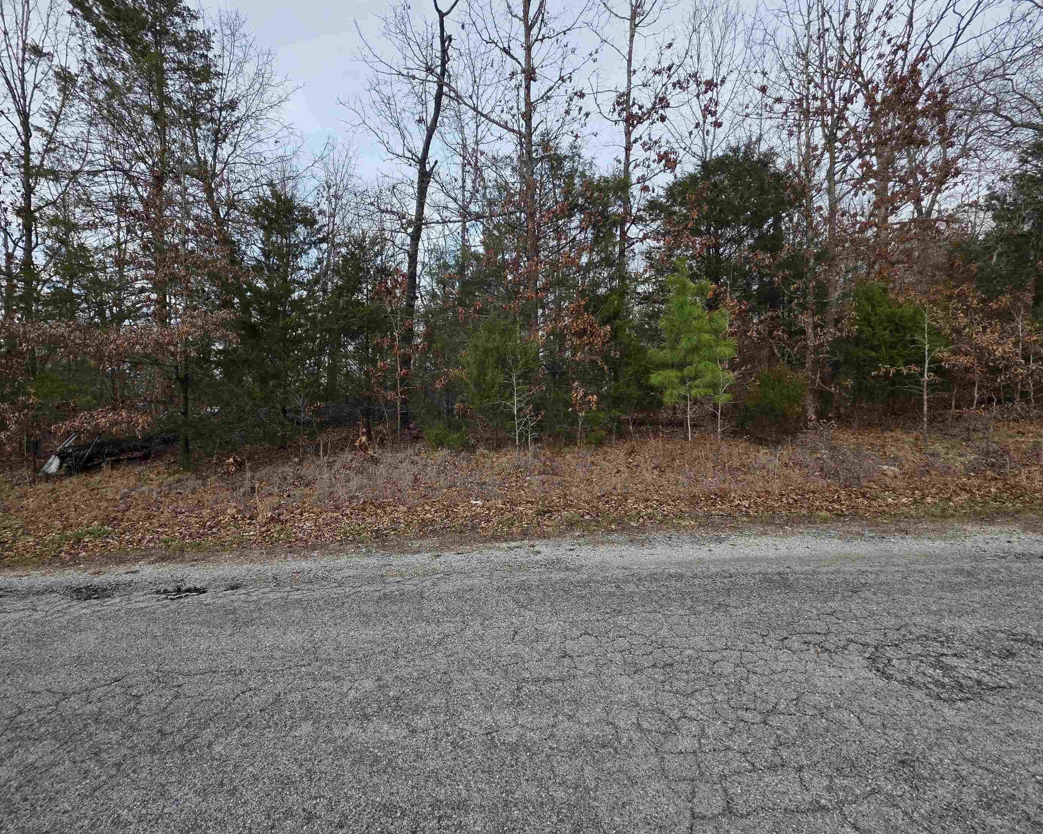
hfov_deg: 100.5
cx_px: 485
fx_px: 432
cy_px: 403
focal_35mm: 14
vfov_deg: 87.9
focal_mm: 2.2
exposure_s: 1/267
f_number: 1.9
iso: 40
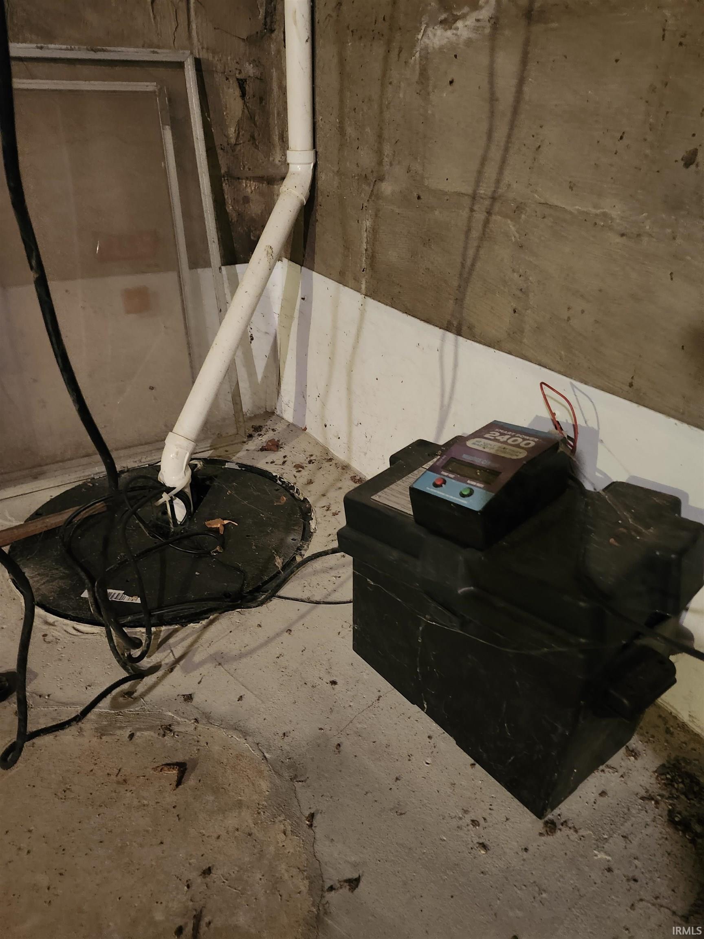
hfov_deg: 58.9
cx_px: 352
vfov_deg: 73.9
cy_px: 470
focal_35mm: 23
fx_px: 624
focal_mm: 5.54
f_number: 1.8
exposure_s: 1/24
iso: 1000
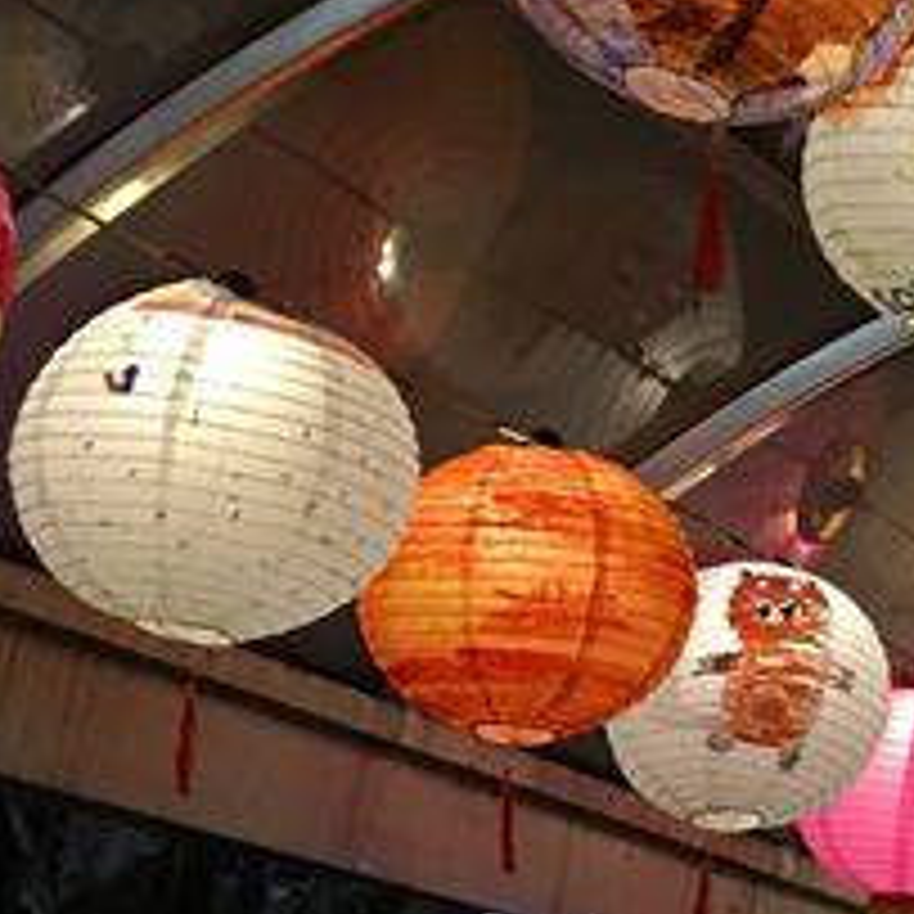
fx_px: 3017
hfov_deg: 14.7
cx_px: 1720
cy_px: 428
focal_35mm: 101
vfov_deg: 17.2
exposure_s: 1/10
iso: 80
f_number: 2.2
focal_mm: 4.15
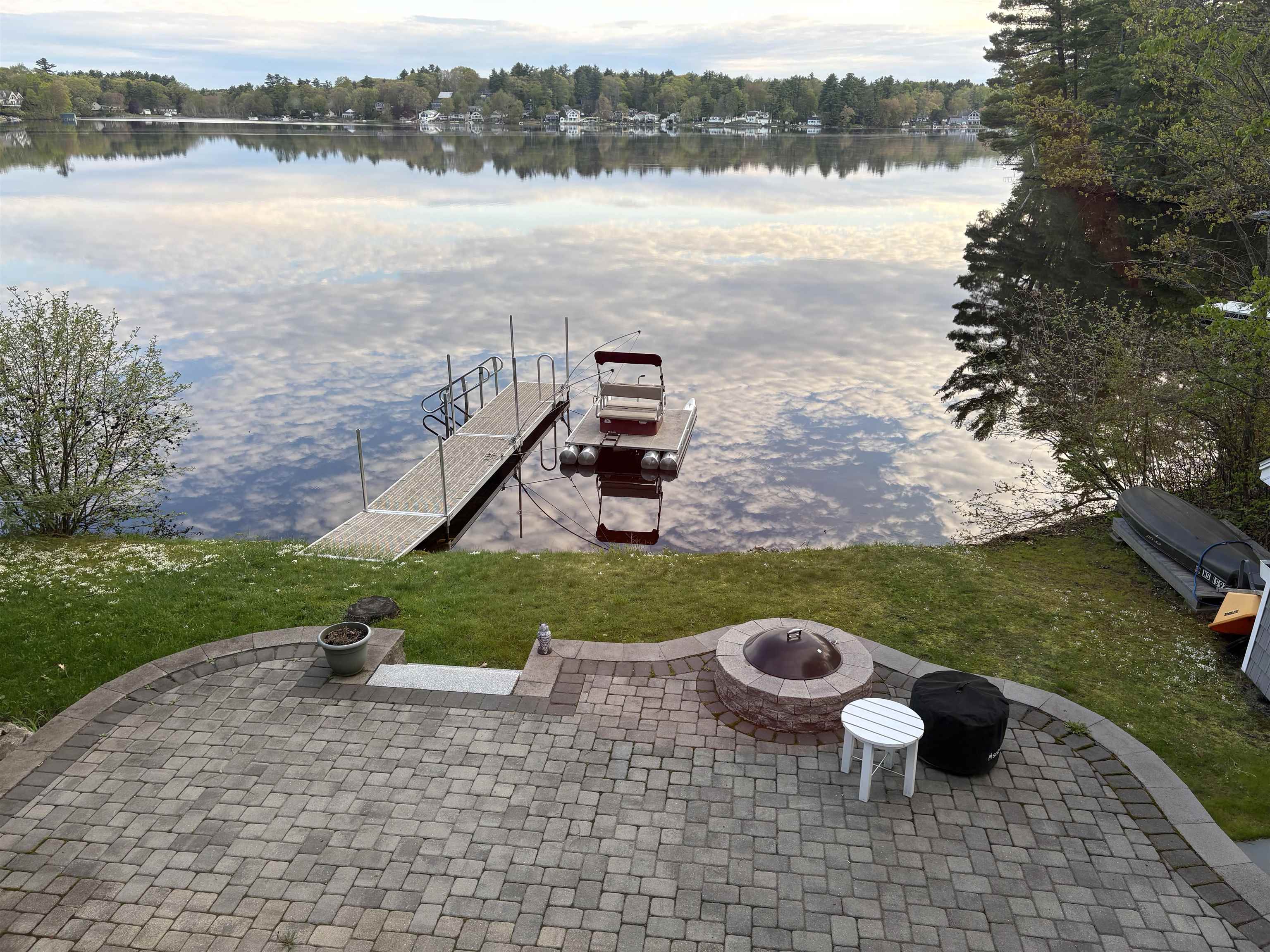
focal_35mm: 26
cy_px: 476
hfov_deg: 67.3
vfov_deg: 53.1
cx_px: 635
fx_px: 954
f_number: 1.6
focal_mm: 5.96
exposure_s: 1/355
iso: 50
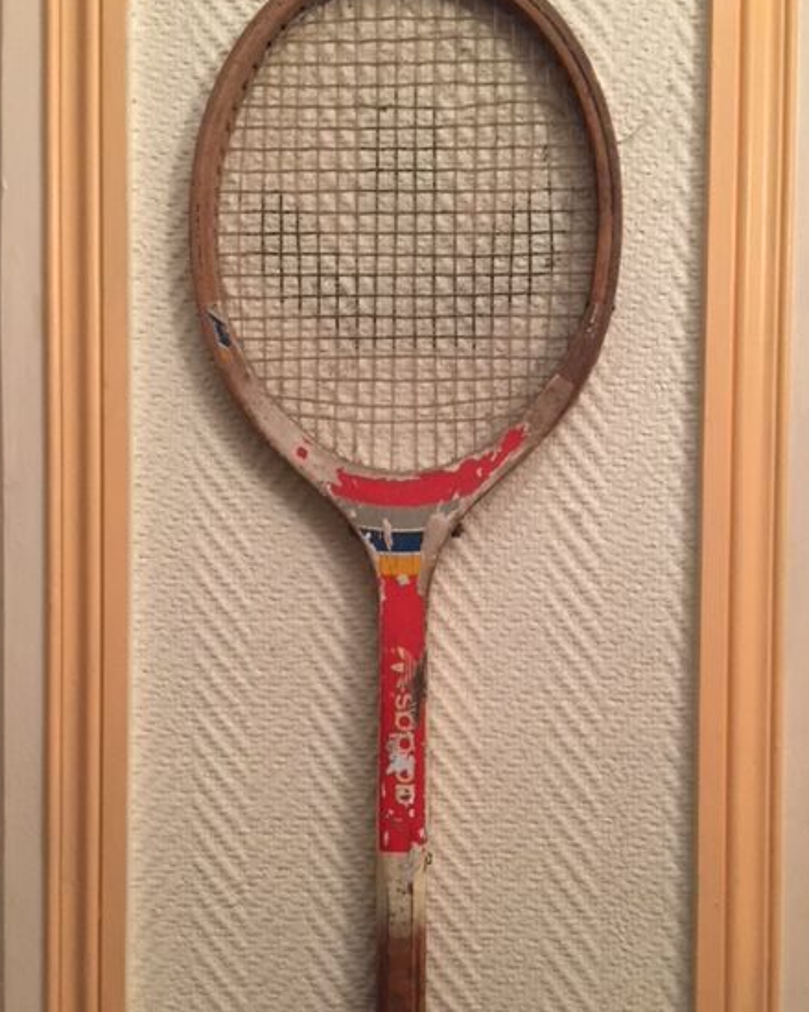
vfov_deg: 54.2
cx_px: 420
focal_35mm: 33
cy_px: 540
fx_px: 988
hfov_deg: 44.5
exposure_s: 1/33
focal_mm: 4.15
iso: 250
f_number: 2.2
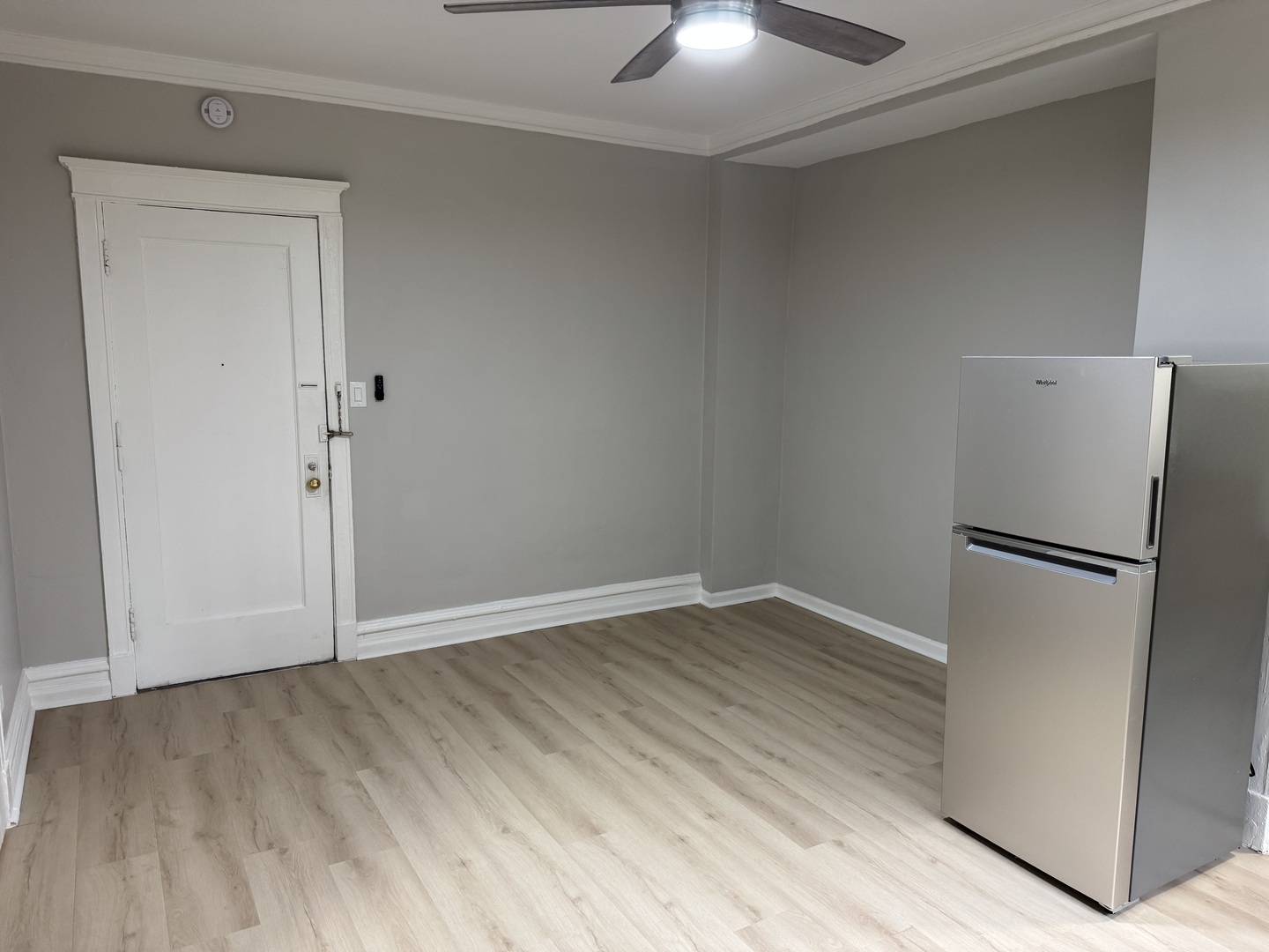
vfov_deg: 56.8
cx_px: 634
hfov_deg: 71.6
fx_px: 880
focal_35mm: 24
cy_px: 476
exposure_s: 1/60
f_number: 1.78
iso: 160
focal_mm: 6.76
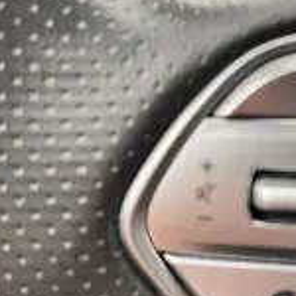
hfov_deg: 28.0
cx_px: 335
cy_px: 132
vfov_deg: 31.1
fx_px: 532
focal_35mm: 55
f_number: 1.6
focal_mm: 5.1
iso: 160
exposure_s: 1/60
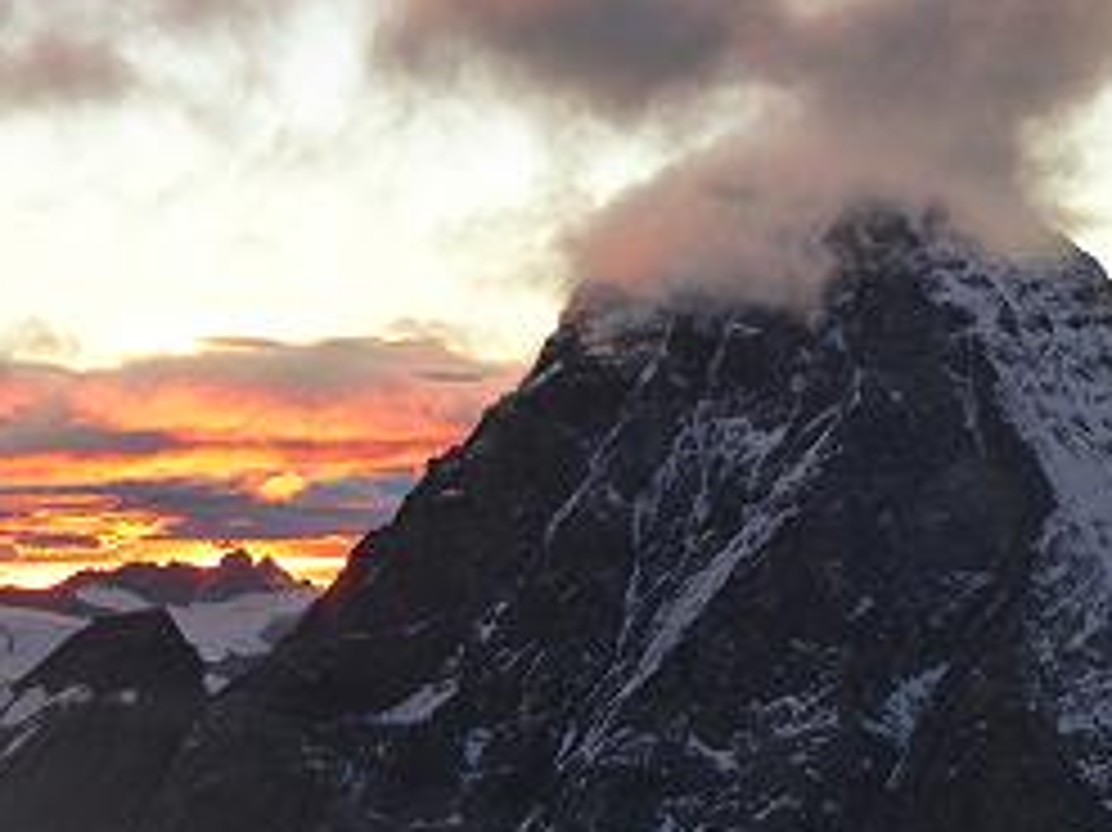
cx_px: 590
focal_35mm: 146
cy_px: 378
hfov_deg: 13.5
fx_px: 4688
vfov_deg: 10.2
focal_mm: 16.1
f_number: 4.9
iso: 250
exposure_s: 1/60
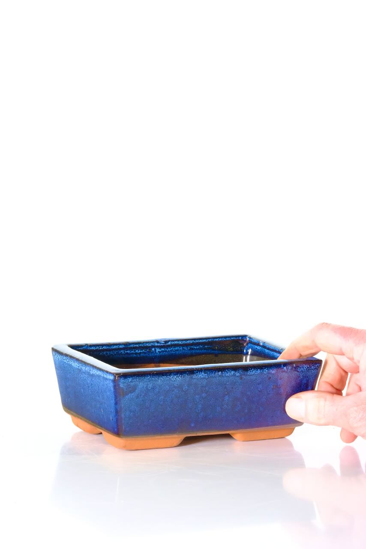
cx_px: 183
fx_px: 2393
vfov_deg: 13.1
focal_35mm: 157
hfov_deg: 8.7
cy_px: 274
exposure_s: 1/10
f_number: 16
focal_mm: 104.9
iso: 4000
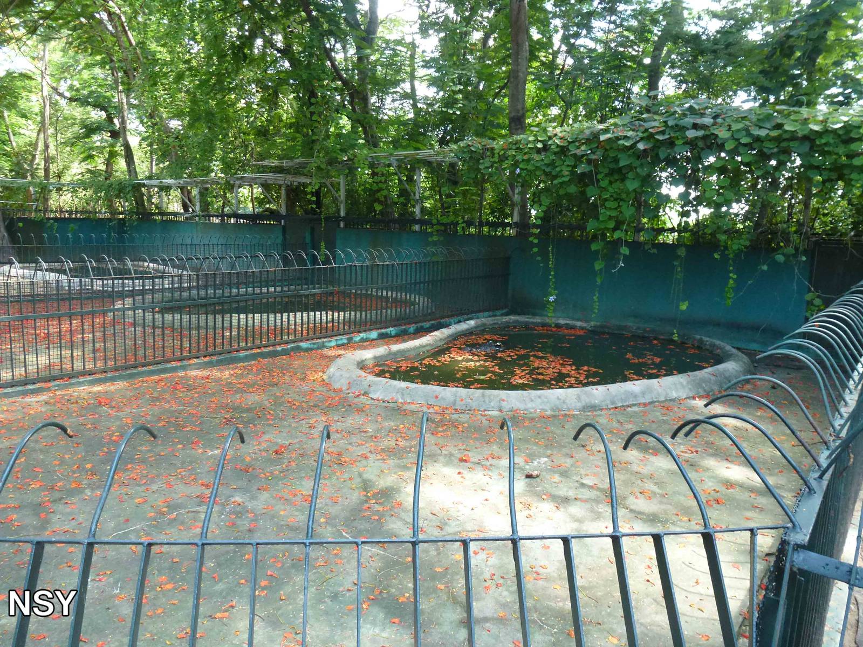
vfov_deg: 56.8
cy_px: 324
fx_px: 598
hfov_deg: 71.6
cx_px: 432
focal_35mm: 24
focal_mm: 4.3
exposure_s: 1/60
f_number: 3.3
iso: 320
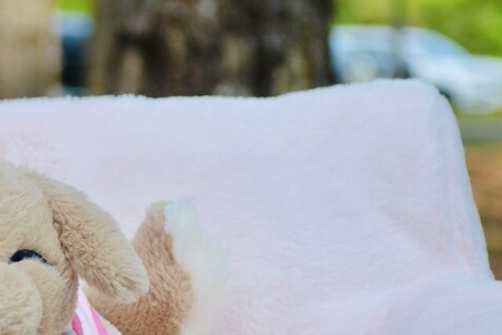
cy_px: 220
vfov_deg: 4.3
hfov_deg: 6.4
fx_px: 4462
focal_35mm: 320
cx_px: -15
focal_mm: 100
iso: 140
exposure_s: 1/250
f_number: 5.6
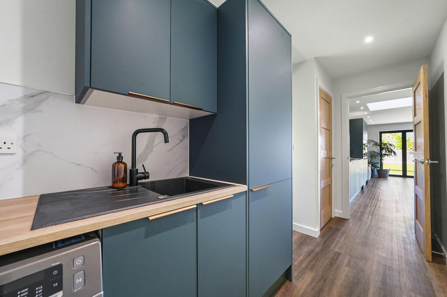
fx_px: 174
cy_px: 148
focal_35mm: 14
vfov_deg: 81.1
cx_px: 224
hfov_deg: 104.3
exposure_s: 1/1.25
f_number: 8
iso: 400
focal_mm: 14
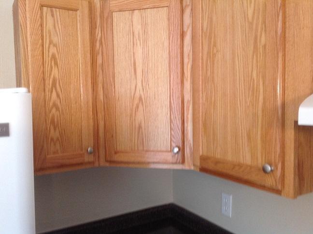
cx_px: 156
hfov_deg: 52.7
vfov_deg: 40.6
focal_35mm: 35
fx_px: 316
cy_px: 117
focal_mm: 4.28
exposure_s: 1/15
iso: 200
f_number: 2.4
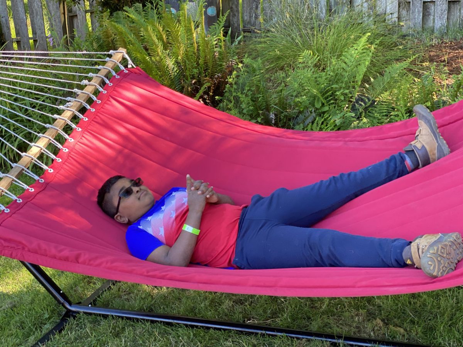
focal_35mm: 52
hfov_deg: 36.8
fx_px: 696
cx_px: 232
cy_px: 174
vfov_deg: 28.0
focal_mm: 6
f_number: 2
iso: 80
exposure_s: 1/122
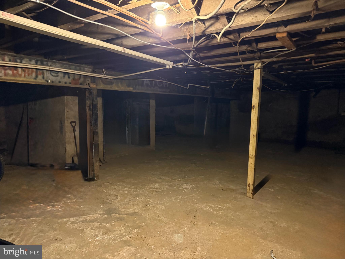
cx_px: 172
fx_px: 239
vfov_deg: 56.8
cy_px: 130
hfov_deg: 71.6
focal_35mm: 24
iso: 1250
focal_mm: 6.76
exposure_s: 1/30
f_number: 1.78
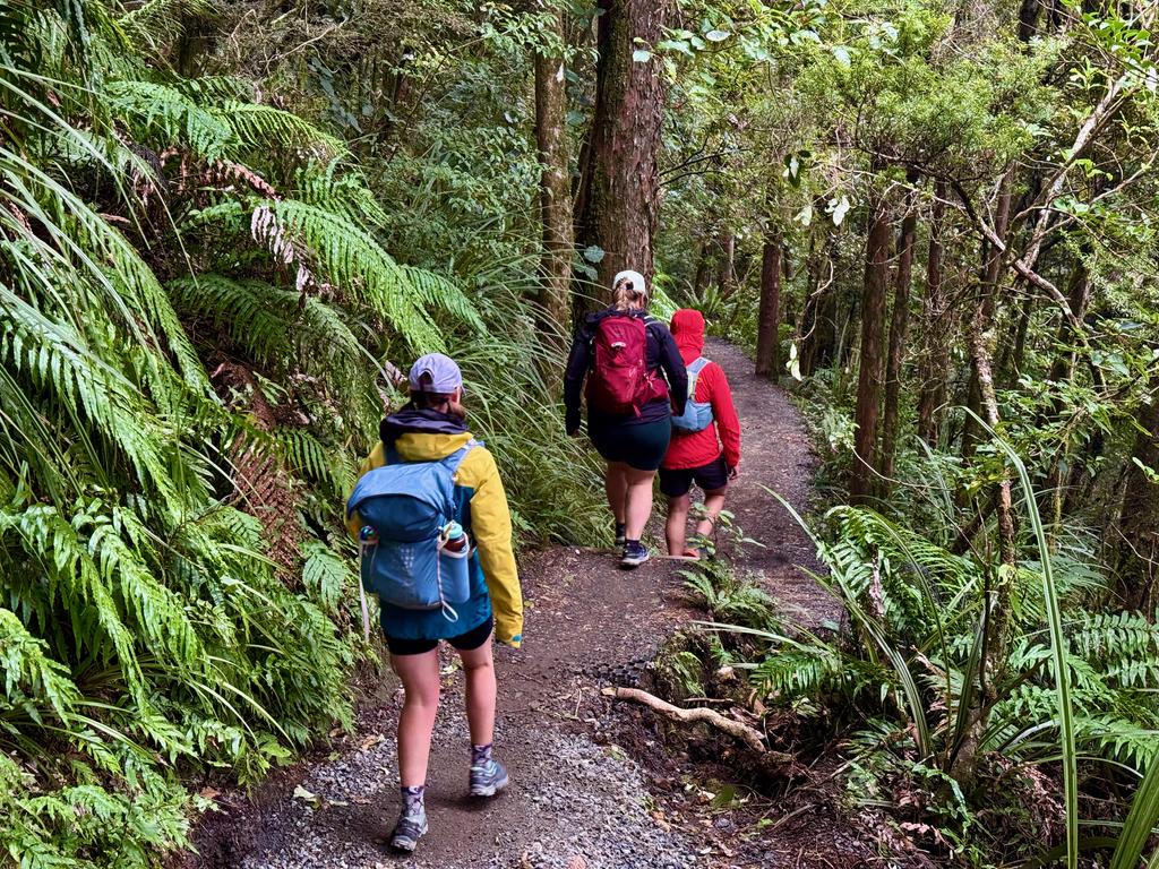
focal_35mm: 48
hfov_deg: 39.7
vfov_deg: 30.3
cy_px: 434
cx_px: 580
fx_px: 1607
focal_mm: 6.76
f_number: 1.78
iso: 200
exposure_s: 1/60
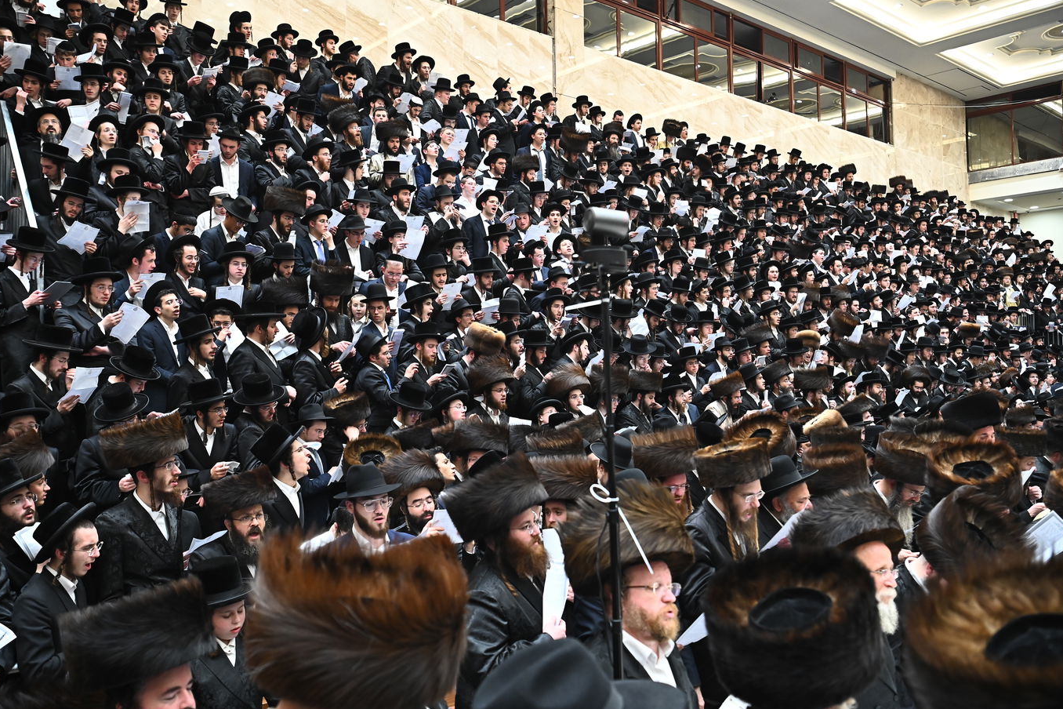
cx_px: 526
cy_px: 345
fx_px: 945
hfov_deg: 58.7
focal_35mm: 32
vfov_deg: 41.1
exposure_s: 1/250
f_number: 4
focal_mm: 31
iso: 2000
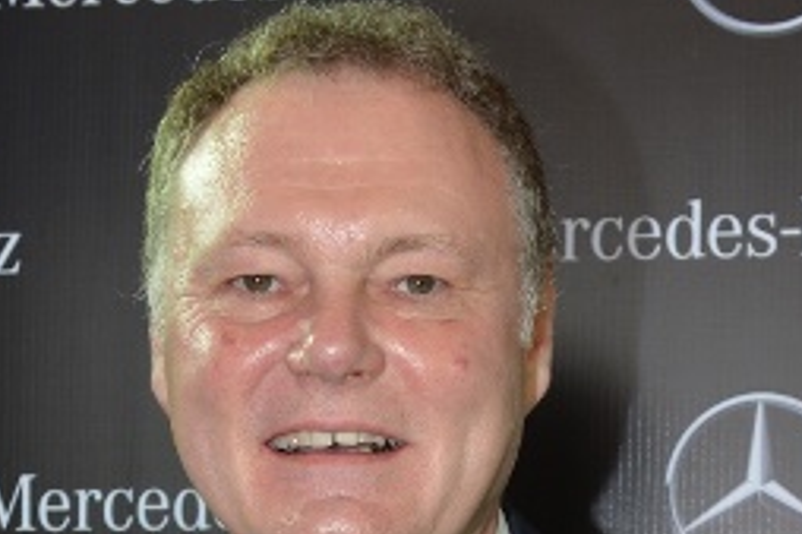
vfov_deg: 10.7
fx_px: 2694
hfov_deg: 16.9
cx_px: 410
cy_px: 894
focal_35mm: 121
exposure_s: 1/100
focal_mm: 40
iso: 1250
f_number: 5
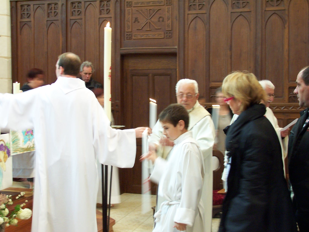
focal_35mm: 59
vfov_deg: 24.8
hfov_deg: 32.7
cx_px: 154
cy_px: 116
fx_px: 527
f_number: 3.2
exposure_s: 1/10
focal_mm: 9.8
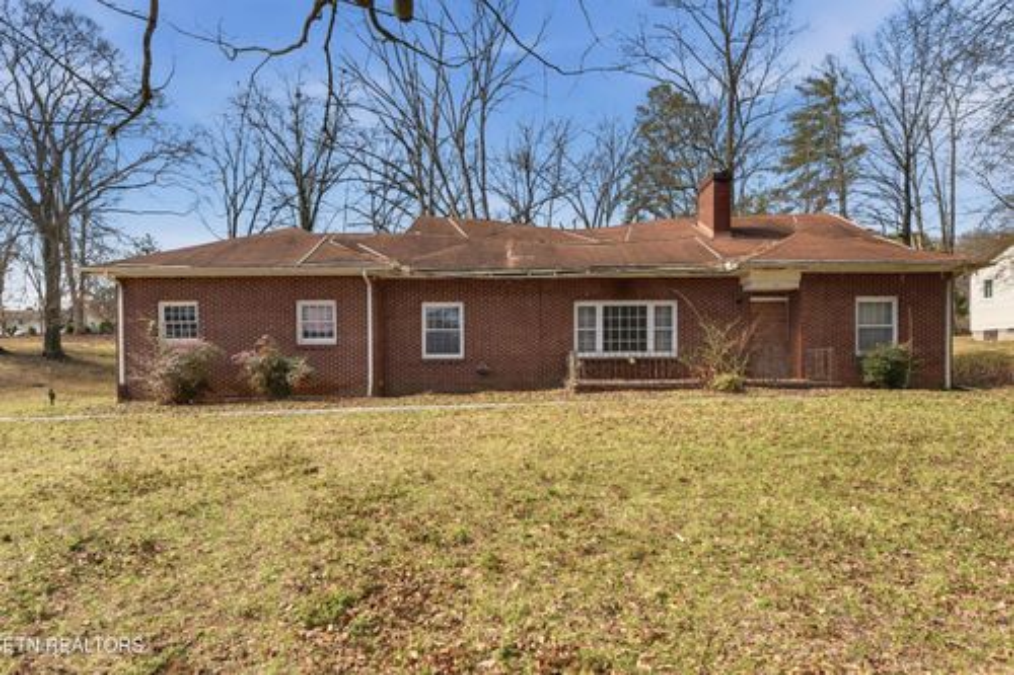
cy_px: 338
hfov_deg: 86.9
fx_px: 535
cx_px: 507
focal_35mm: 19
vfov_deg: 64.5
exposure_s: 1/2500
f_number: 7.1
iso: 320
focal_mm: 19
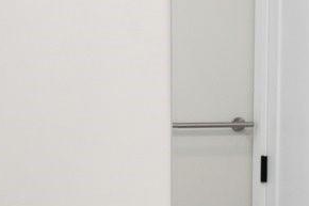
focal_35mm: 141
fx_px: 1210
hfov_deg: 14.4
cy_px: 121
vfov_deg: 9.7
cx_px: 263
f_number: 8
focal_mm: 20
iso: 200
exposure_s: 1/80
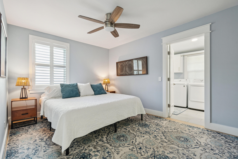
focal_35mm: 16
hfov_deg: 96.7
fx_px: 106
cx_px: 119
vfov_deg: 73.7
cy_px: 80
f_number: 8
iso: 400
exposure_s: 1/6
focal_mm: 16
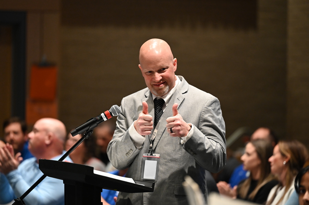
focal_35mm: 200
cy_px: 102
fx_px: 1715
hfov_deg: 10.3
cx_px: 154
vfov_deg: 6.9
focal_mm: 200
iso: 3200
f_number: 2.8
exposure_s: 1/250
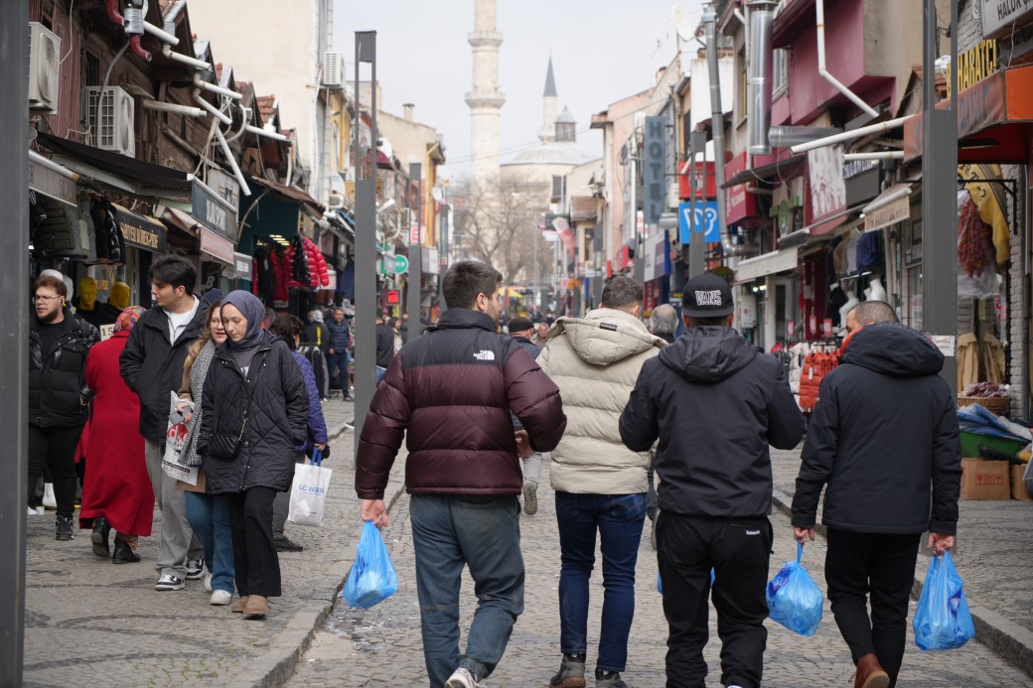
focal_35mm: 70
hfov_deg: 28.8
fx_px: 2008
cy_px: 344
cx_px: 516
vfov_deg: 19.5
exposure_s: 1/400
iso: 100
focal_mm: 70
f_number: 4.5
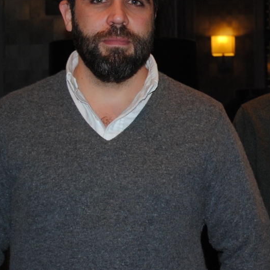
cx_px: 278
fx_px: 988
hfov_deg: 15.2
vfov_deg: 15.6
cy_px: 138
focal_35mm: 112
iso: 200
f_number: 4
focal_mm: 24
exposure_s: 1/60
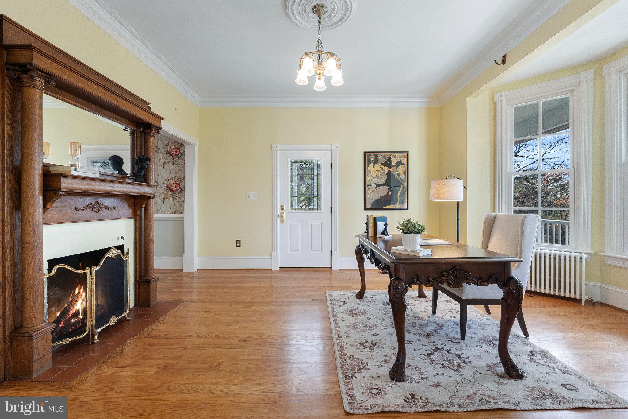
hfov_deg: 100.4
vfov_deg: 77.3
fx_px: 262
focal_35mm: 15
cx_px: 314
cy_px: 210
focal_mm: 10
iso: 800
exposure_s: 1/10
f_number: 8
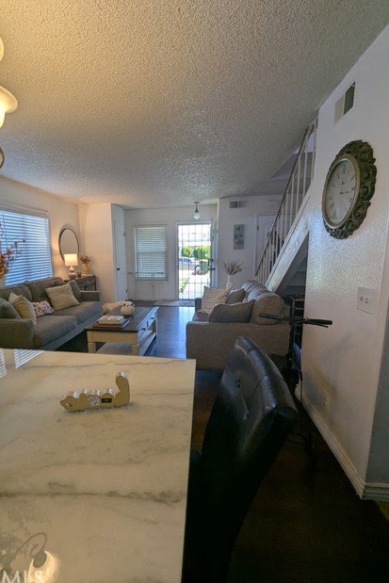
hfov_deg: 80.6
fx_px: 227
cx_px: 164
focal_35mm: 14
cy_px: 291
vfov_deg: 104.2
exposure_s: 1/120
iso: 125
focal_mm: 1.95
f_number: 2.2
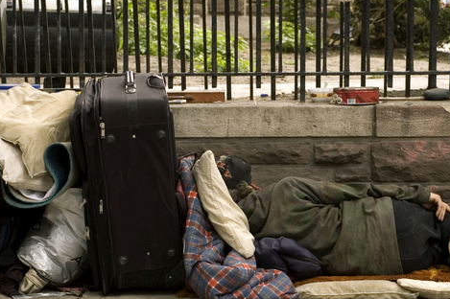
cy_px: 225
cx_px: 284
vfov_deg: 11.8
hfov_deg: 17.6
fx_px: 1449
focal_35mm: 116
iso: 200
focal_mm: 50
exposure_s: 1/60
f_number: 5.6
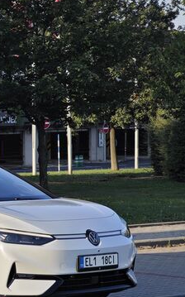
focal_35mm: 163
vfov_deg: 12.8
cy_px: 190
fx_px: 1316
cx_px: -113
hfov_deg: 7.8
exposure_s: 1/2281
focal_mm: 12.28
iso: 50
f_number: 1.8
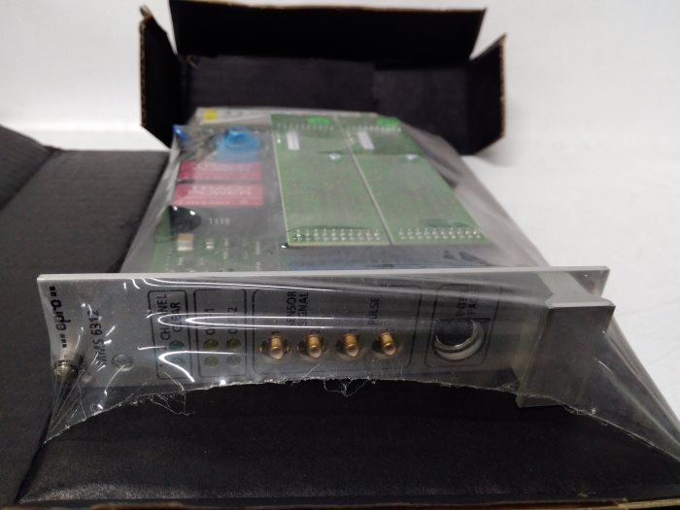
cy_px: 255
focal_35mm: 27
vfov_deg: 51.4
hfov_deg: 65.3
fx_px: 530
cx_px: 340
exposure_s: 1/33
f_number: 2
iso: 303
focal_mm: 3.79
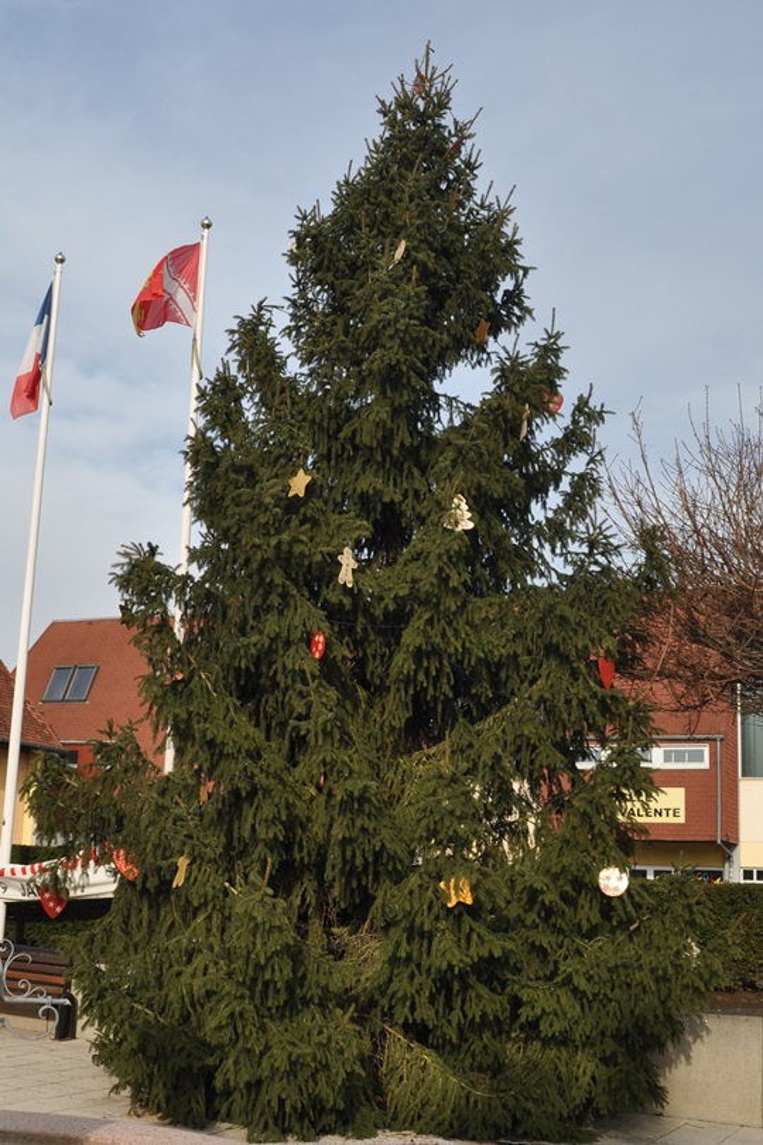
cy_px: 572
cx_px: 382
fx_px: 954
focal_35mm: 30
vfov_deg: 61.9
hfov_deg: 43.6
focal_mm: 20
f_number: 8
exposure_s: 1/250
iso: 200
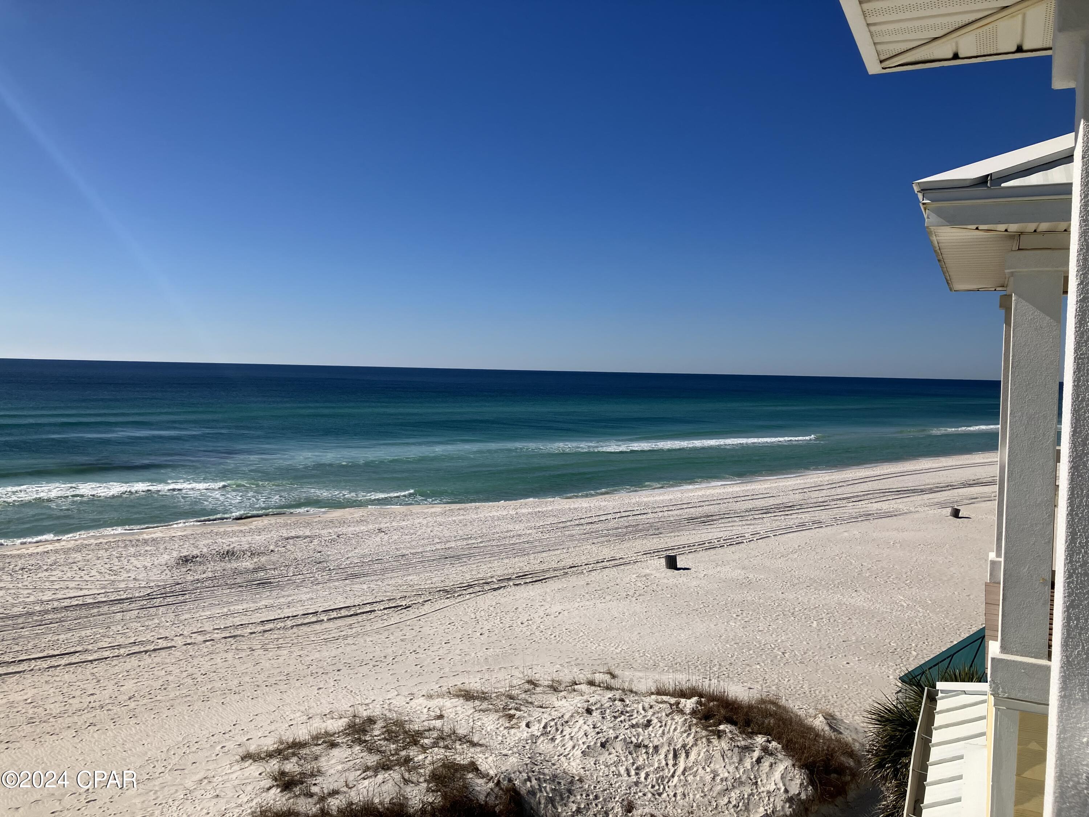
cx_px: 544
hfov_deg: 63.4
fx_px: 881
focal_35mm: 28
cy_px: 408
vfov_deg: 49.7
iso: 32
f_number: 1.8
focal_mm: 3.99
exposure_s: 1/5405
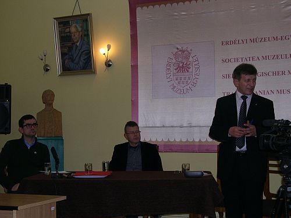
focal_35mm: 57
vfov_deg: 25.7
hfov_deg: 33.8
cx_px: 146
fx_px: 479
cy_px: 109
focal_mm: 12.2
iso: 231
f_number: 3.4
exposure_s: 1/60
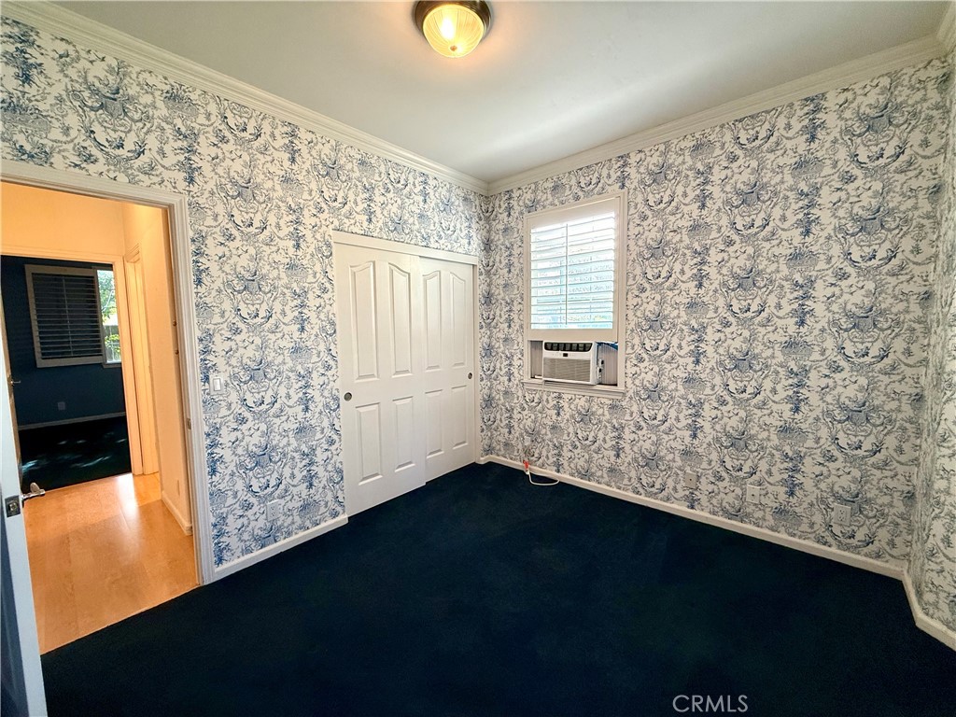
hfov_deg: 102.1
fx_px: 387
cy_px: 358
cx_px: 478
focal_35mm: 14
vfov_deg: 85.7
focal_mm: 2.22
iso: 160
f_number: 2.2
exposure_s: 1/120
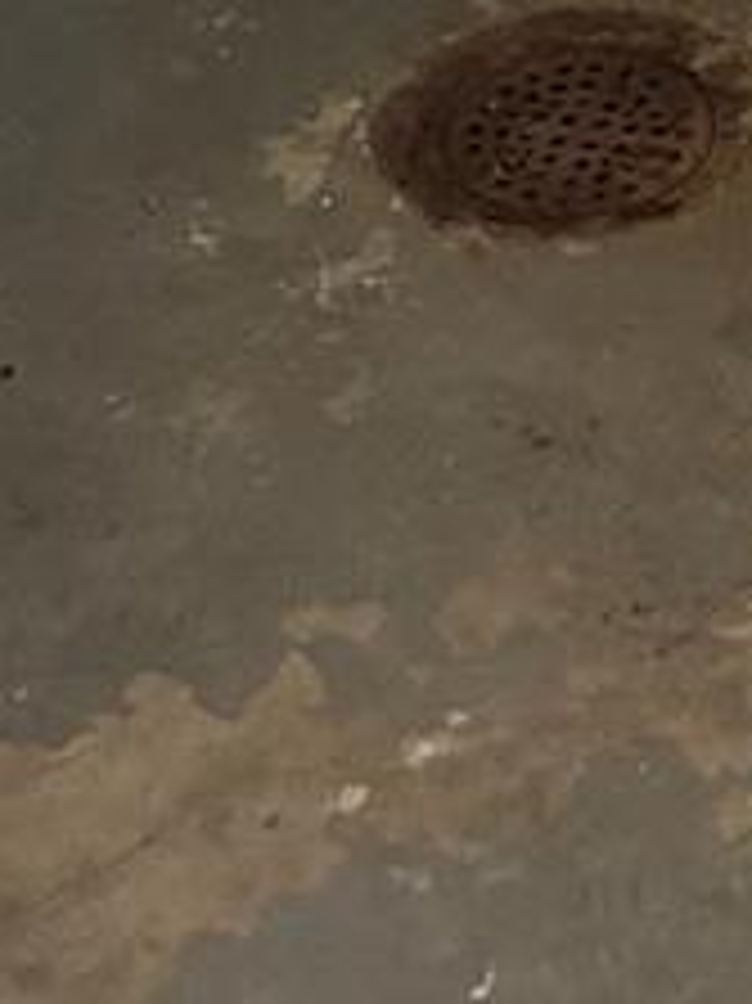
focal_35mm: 129
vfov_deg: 11.6
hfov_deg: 10.9
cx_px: 1225
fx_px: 3740
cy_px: -1621
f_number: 1.78
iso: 800
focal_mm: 6.76
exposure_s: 1/40
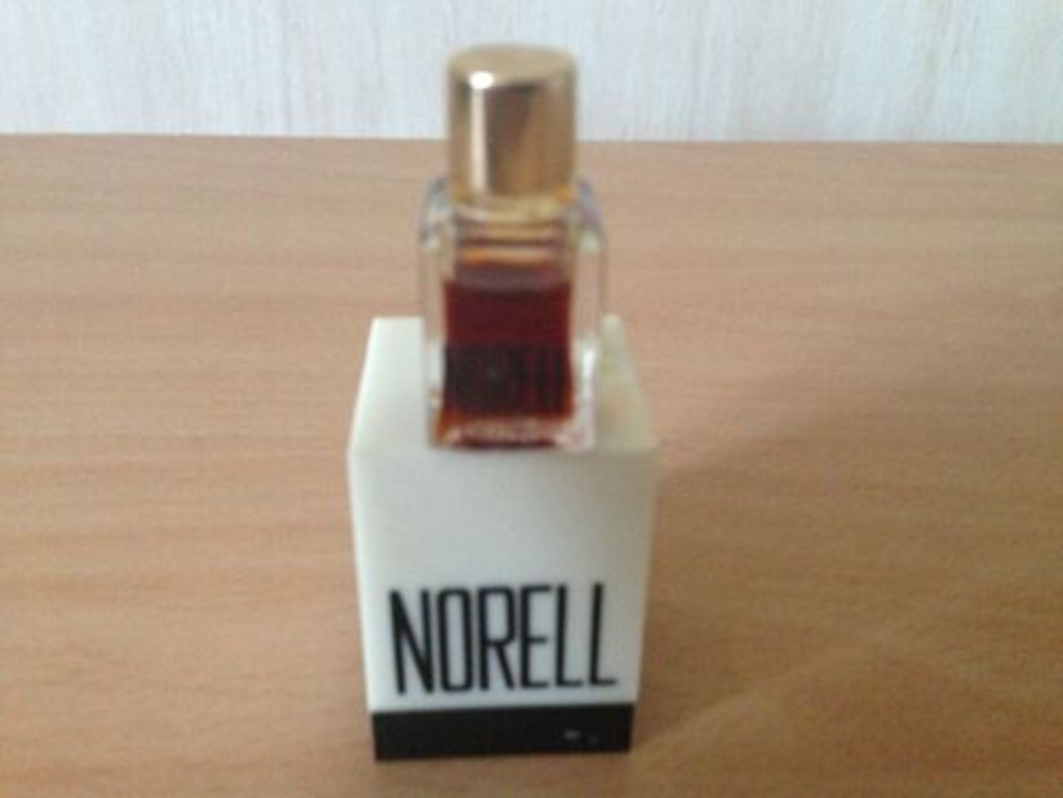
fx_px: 1013
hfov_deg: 55.4
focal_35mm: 33
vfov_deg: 42.9
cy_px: 399
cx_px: 532
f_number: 2.4
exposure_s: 1/15
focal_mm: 4.13
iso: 500
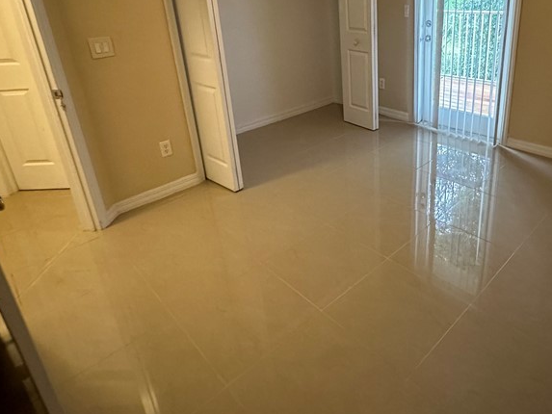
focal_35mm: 25
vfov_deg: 53.4
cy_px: 127
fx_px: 399
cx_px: 345
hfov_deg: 68.3
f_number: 2.2
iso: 800
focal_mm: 2.22
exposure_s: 1/60
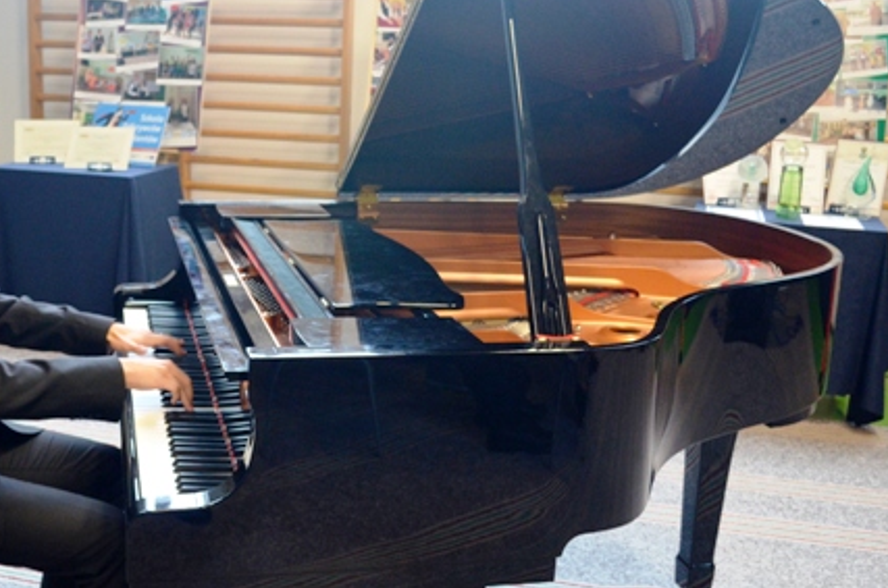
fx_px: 1108
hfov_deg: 43.3
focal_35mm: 45
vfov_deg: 29.7
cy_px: 305
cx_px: 335
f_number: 3.8
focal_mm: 20
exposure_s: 1/40
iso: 800
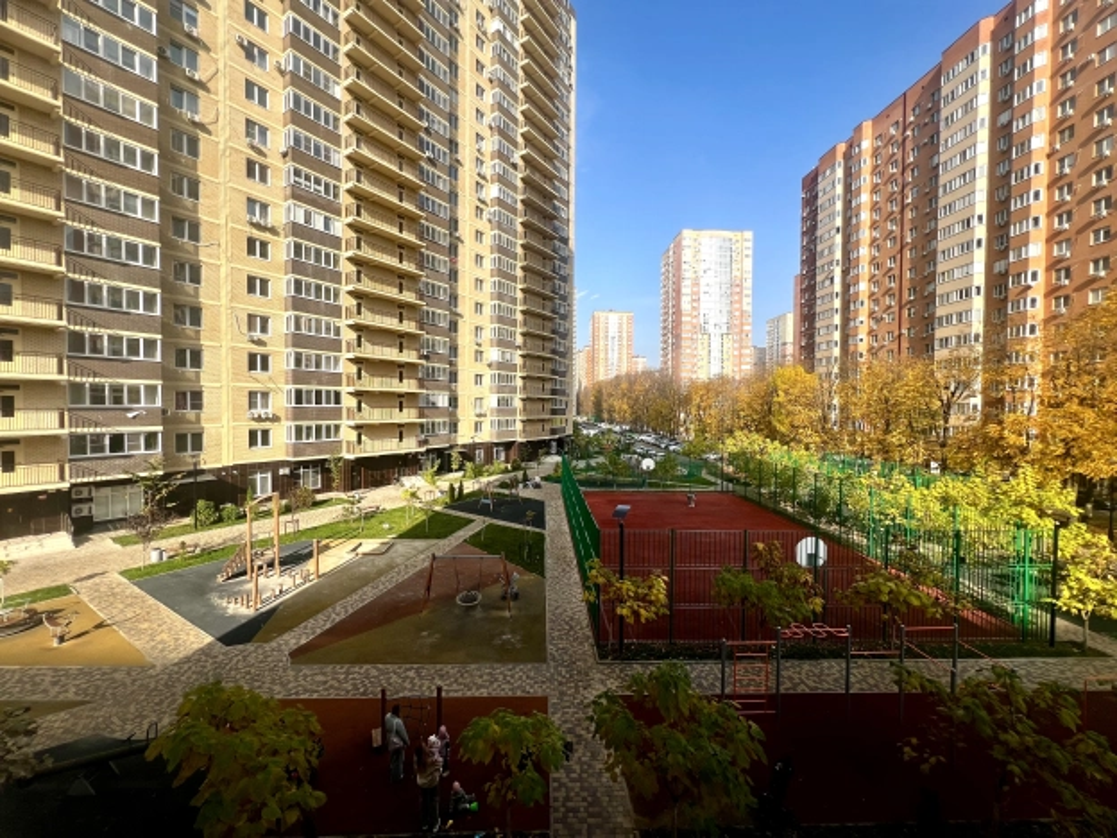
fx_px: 419
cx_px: 558
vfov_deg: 89.9
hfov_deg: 106.2
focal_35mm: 13
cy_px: 419
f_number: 1.8
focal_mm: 1.57
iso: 32
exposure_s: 1/1096
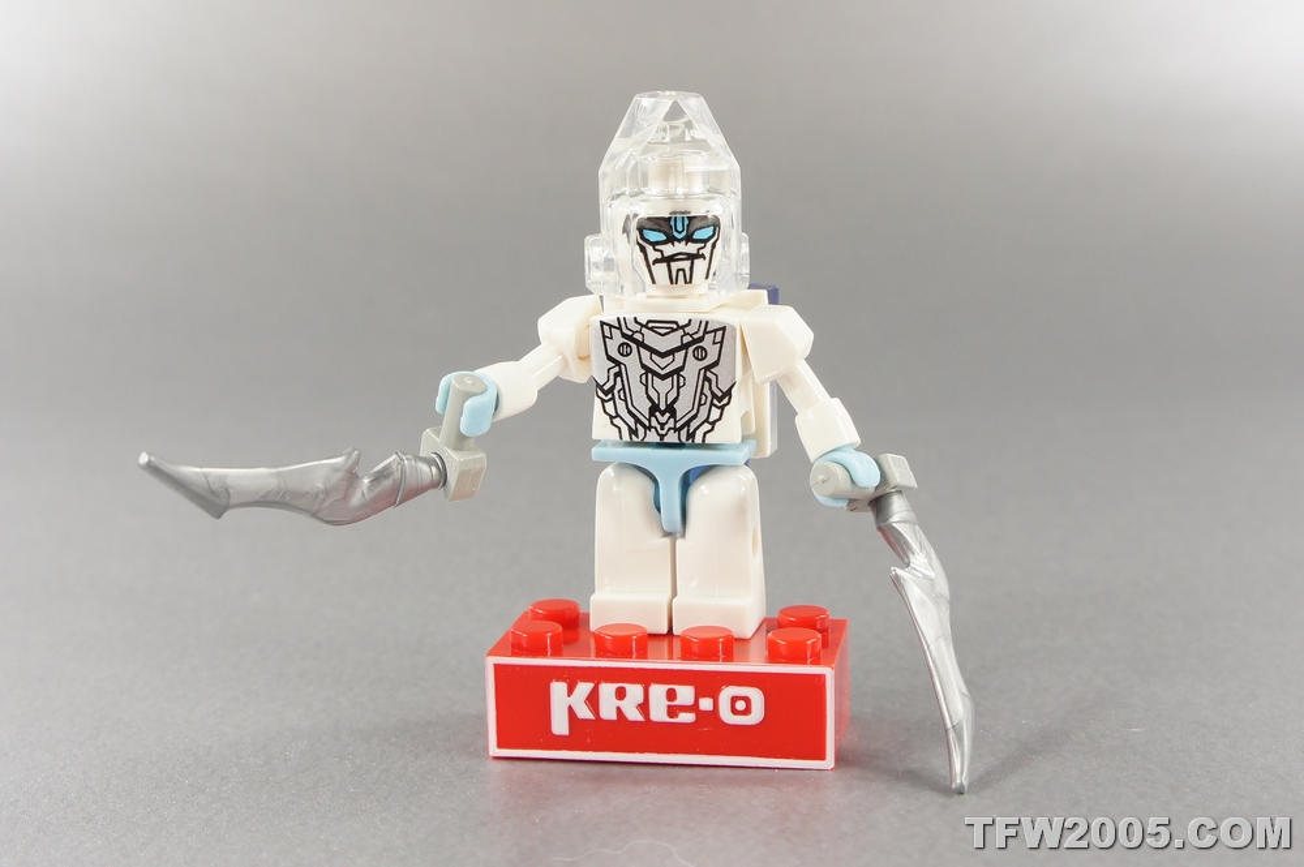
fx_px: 1411
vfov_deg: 34.2
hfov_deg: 49.6
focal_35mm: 39
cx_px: 652
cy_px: 434
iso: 400
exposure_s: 1/60
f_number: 8
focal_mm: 26
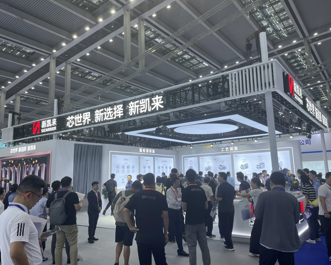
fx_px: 274
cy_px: 135
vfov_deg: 51.5
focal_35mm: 28
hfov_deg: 62.2
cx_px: 175
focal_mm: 4.2
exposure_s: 1/104
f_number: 1.6
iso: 32
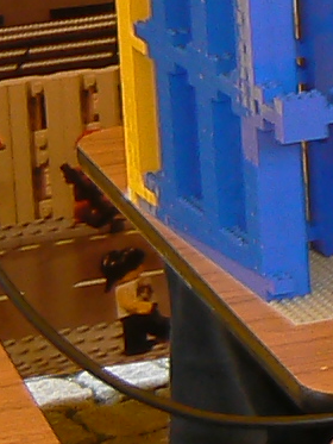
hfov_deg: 4.8
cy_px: -157
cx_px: 1190
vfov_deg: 6.8
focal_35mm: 290
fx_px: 3718
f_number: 4
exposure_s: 1/100
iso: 80
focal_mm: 6.5
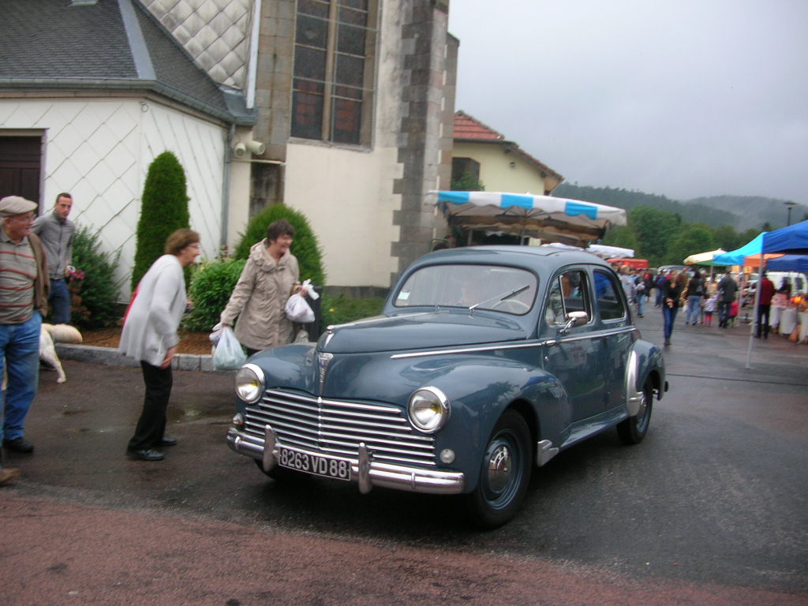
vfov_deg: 40.7
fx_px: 817
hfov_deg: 52.6
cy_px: 303
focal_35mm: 35
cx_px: 404
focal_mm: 5.8
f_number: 2.8
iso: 50
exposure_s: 1/32
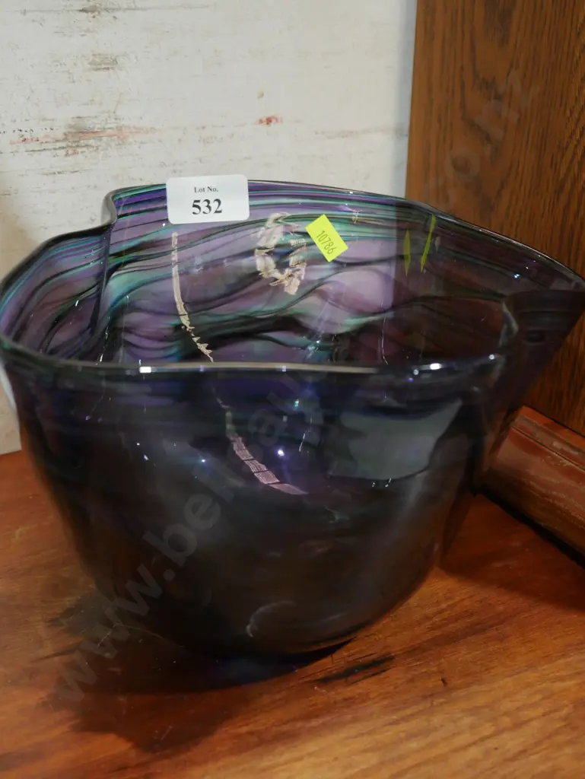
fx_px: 946
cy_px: 390
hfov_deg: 34.4
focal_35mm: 42
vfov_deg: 44.8
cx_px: 292
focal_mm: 21
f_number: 4.6
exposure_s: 1/60
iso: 1250
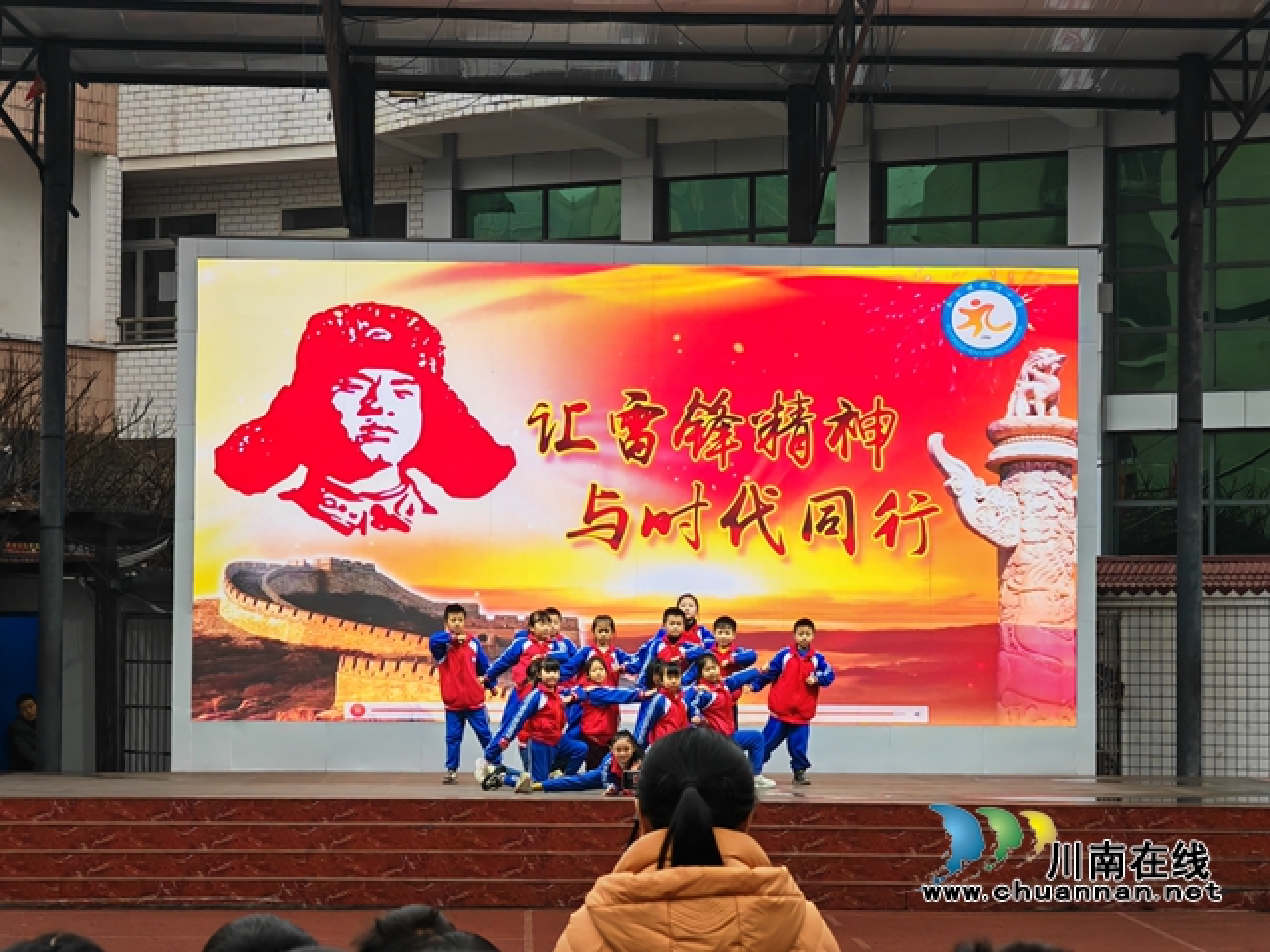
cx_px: 635
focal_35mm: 115
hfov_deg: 17.1
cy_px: 476
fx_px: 4219
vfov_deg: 12.9
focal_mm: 14.92
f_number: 3
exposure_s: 1/100
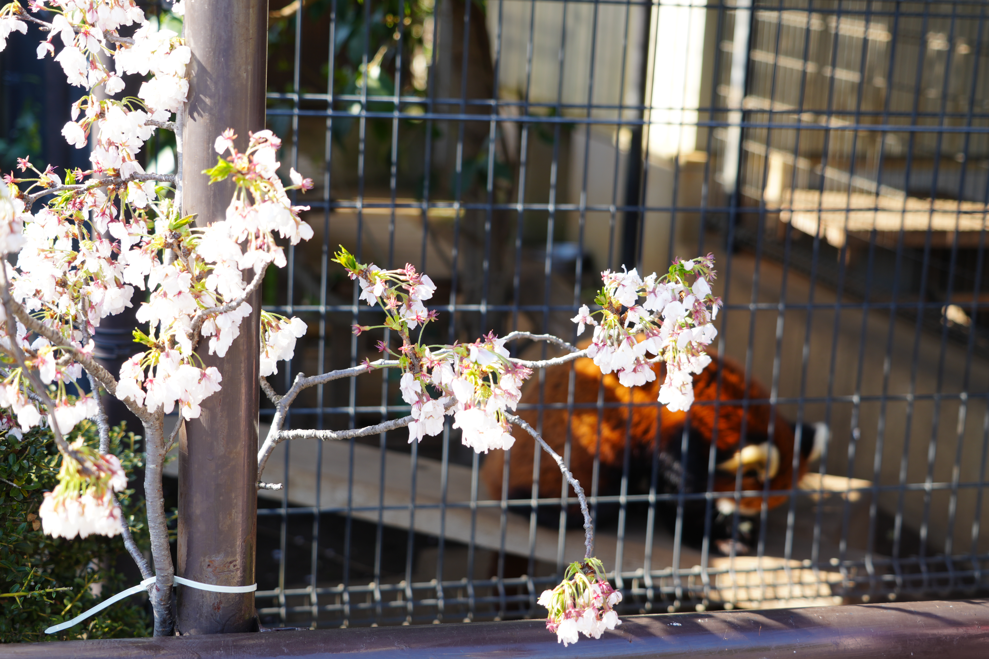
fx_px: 1731
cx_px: 494
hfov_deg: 31.9
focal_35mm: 63
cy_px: 330
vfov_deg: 21.6
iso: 125
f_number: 5
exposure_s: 1/80
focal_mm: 63
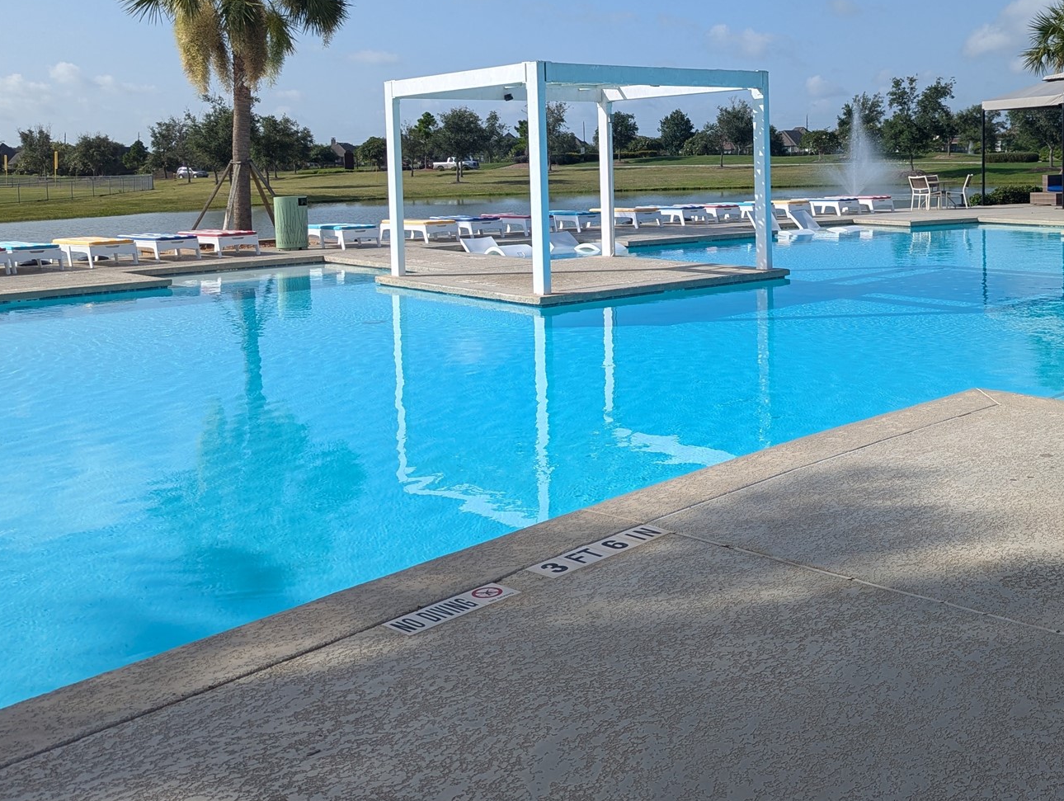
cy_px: 216
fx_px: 1170
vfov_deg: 37.0
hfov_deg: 48.1
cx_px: 705
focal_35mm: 38
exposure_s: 1/2571
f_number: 1.85
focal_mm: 6.81
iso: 40
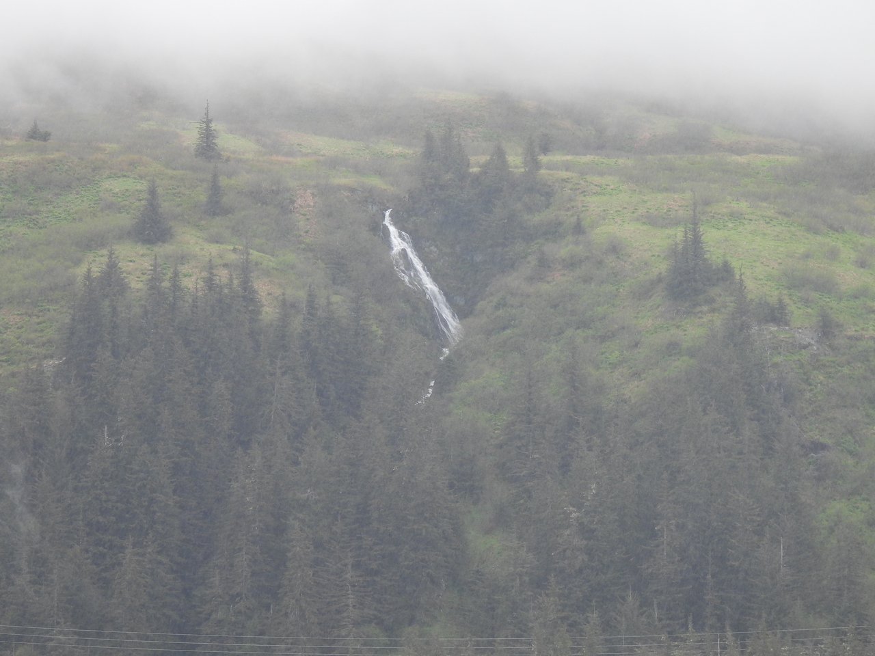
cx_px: 438
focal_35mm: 220
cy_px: 328
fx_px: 5561
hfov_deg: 9.0
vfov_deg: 6.8
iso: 100
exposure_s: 1/125
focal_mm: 39.3
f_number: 4.5
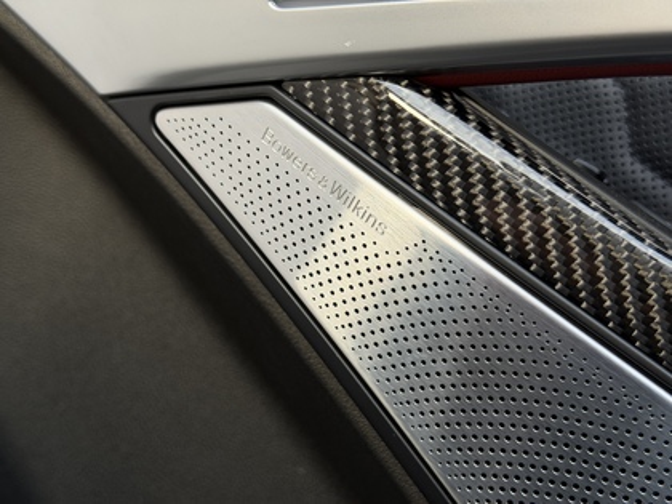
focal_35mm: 48
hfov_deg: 39.7
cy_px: 252
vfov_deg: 30.3
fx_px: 932
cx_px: 336
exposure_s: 1/176
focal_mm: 6.76
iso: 50
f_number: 1.78
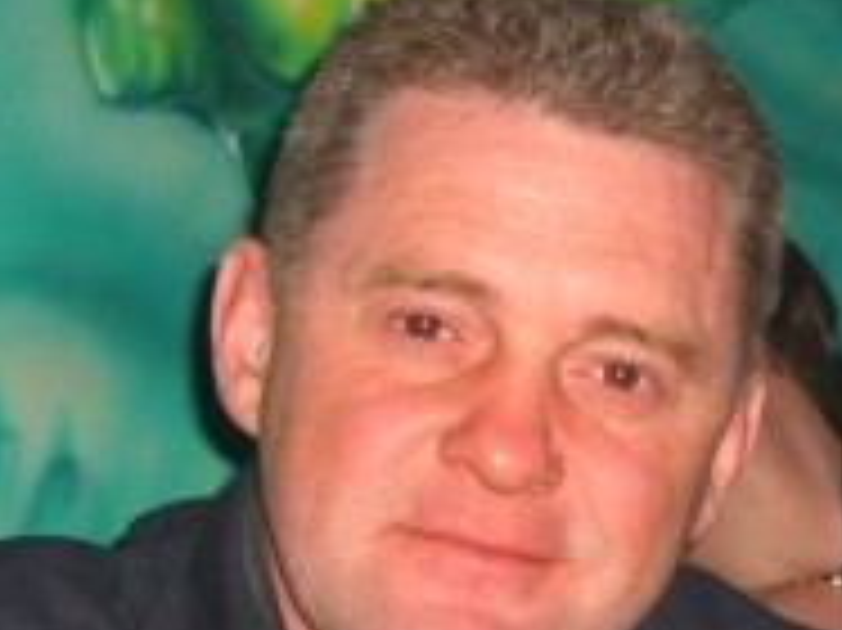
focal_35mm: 122
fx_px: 2966
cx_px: 765
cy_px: 562
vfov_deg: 12.1
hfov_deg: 16.0
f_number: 2.8
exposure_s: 1/60
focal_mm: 7.9
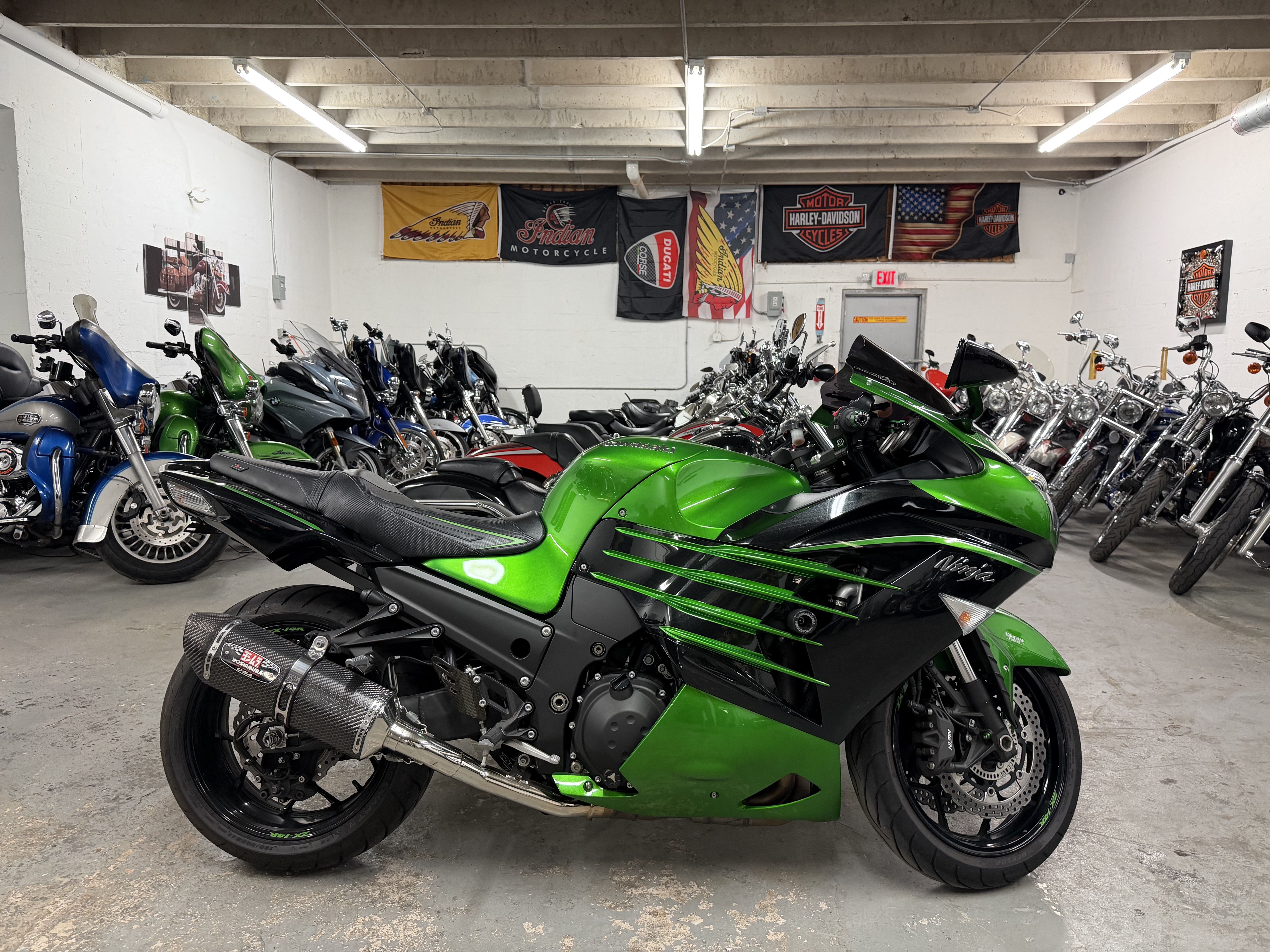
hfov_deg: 71.6
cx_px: 635
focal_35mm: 24
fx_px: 881
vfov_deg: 56.8
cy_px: 476
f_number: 1.78
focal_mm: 6.76
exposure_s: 1/41
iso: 200
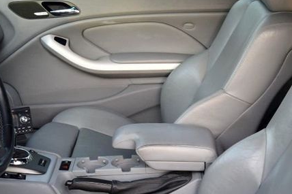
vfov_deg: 17.1
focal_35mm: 79
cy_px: 165
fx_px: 640
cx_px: 101
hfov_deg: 25.6
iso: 900
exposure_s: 1/60
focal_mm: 22
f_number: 3.8
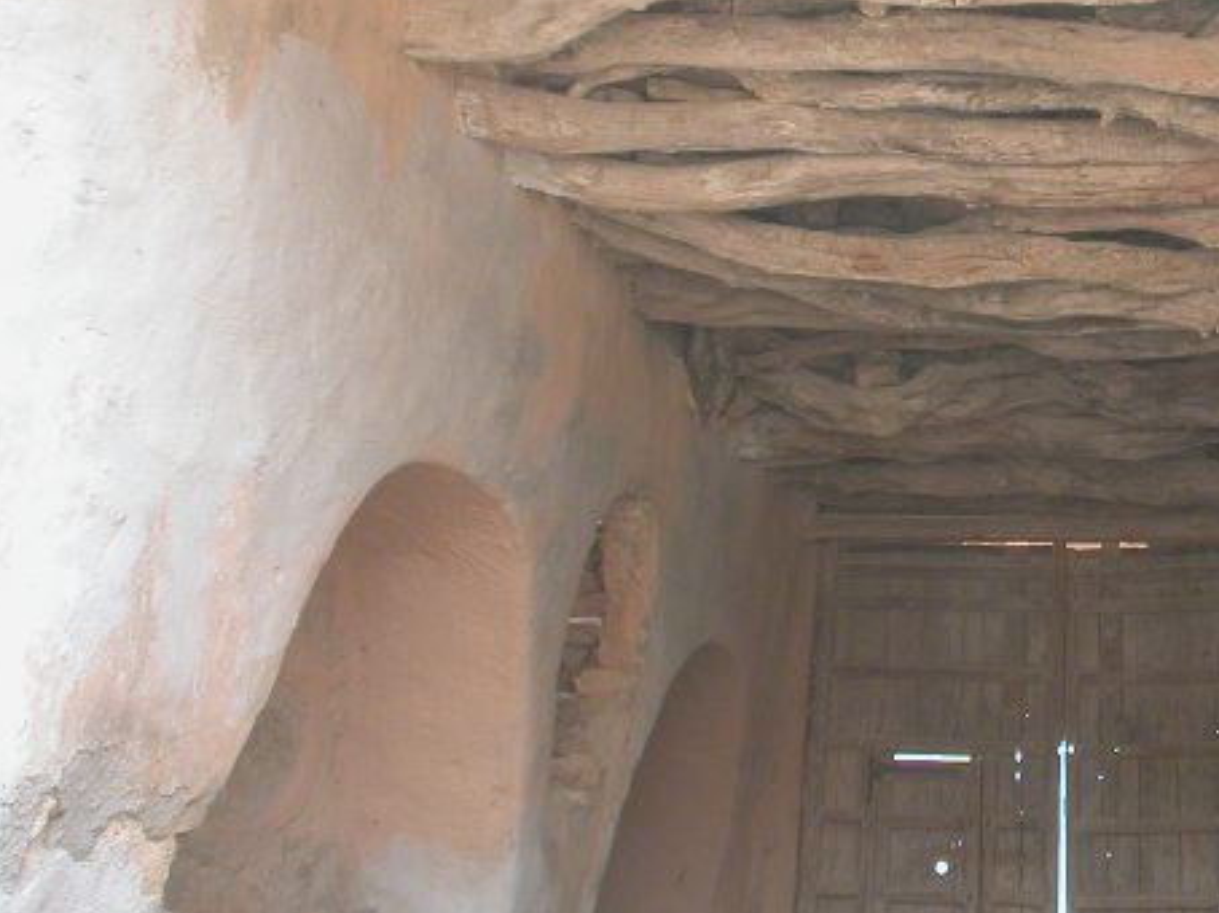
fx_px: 2358
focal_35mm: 67
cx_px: 1053
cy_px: 344
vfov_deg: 21.9
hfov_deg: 28.1
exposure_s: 1/50.2
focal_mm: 7.85
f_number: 3
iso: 100
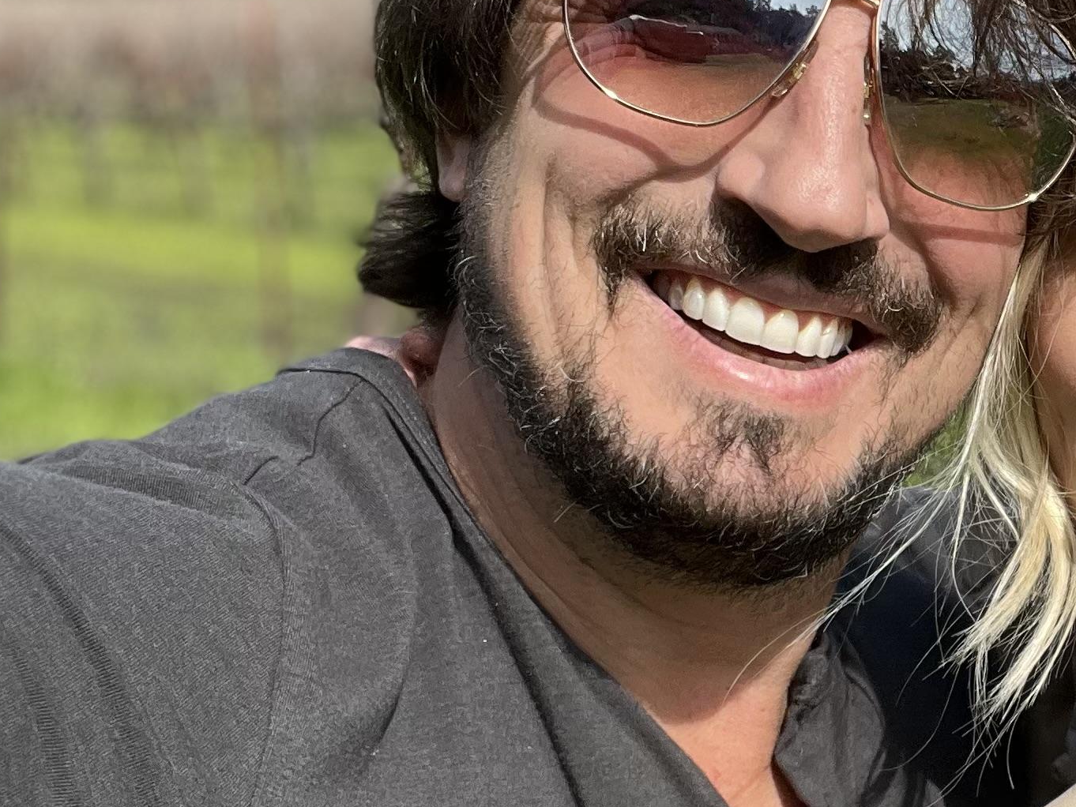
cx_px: 1044
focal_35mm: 68
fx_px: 2114
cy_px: 411
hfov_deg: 27.1
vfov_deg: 21.6
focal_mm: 2.71
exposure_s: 1/1172
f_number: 2.2
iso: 32
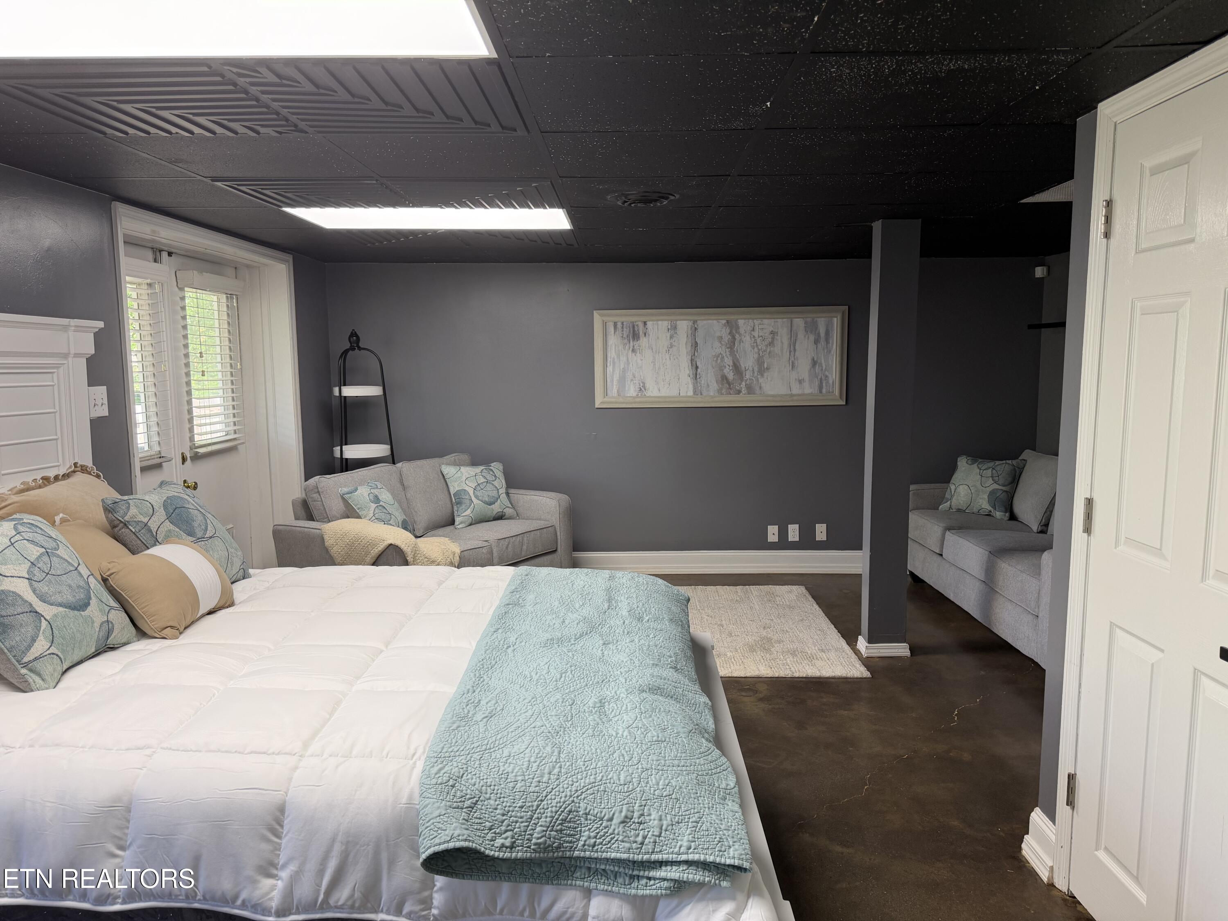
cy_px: 460
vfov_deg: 56.8
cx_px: 614
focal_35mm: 24
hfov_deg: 71.6
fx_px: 851
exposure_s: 1/120
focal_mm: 6.76
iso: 125
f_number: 1.78
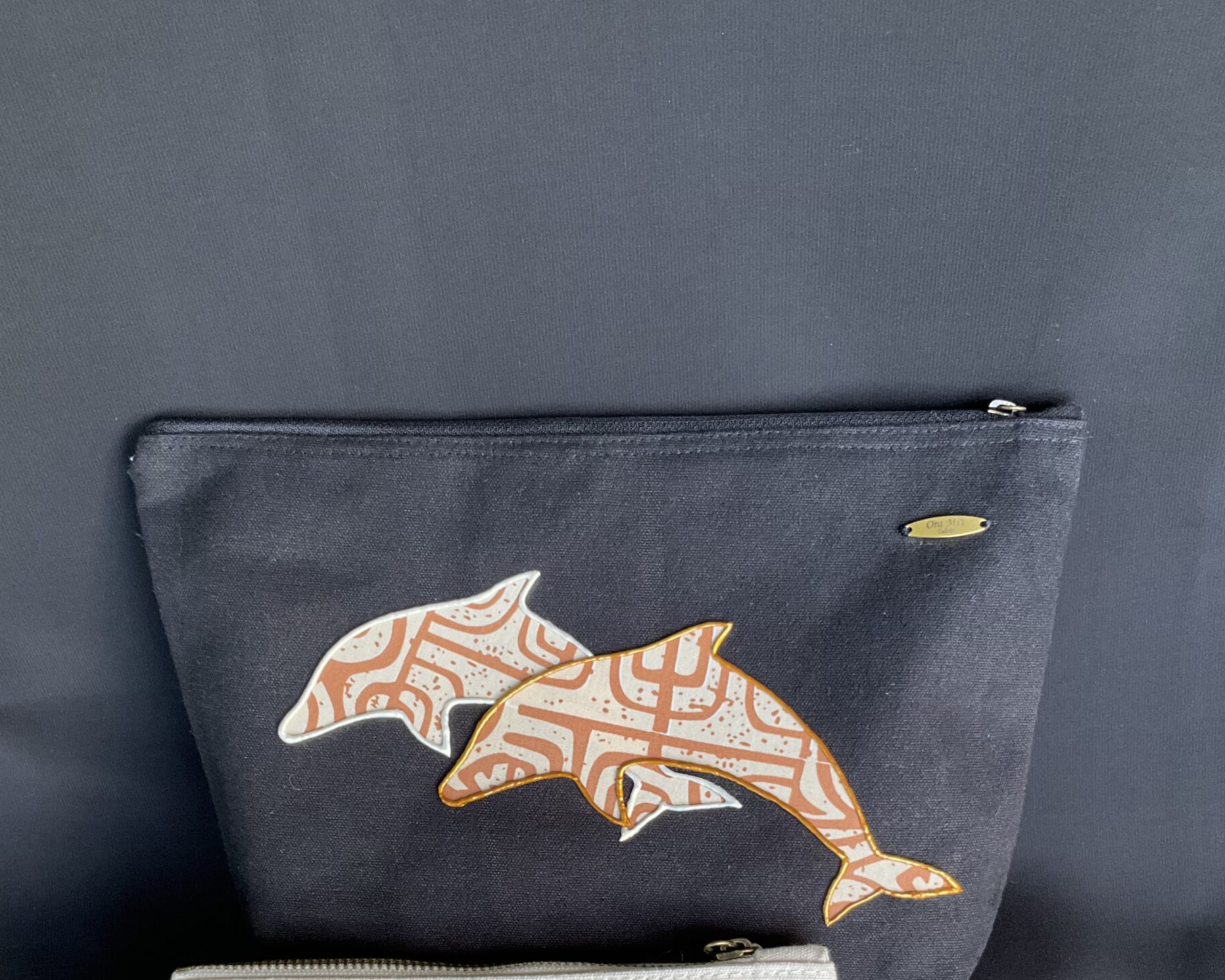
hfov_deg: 45.8
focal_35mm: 40
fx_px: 1450
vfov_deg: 35.7
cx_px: 614
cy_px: 826
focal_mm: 3
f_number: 1.8
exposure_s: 1/122
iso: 64
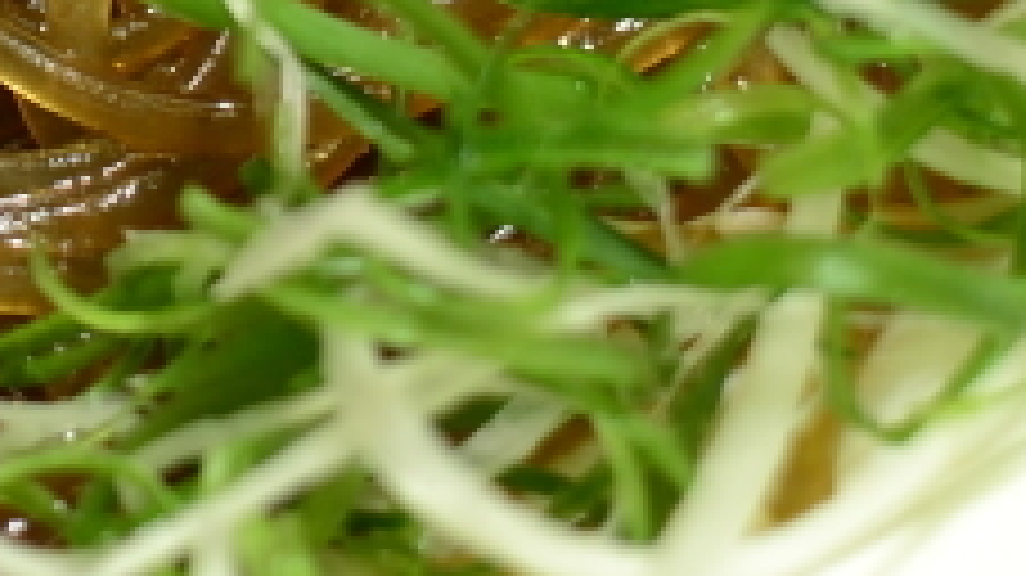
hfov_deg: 8.4
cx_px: -716
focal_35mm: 247
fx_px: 6726
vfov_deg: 4.8
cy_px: -641
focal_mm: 35
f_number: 3.2
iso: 100
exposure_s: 1/8
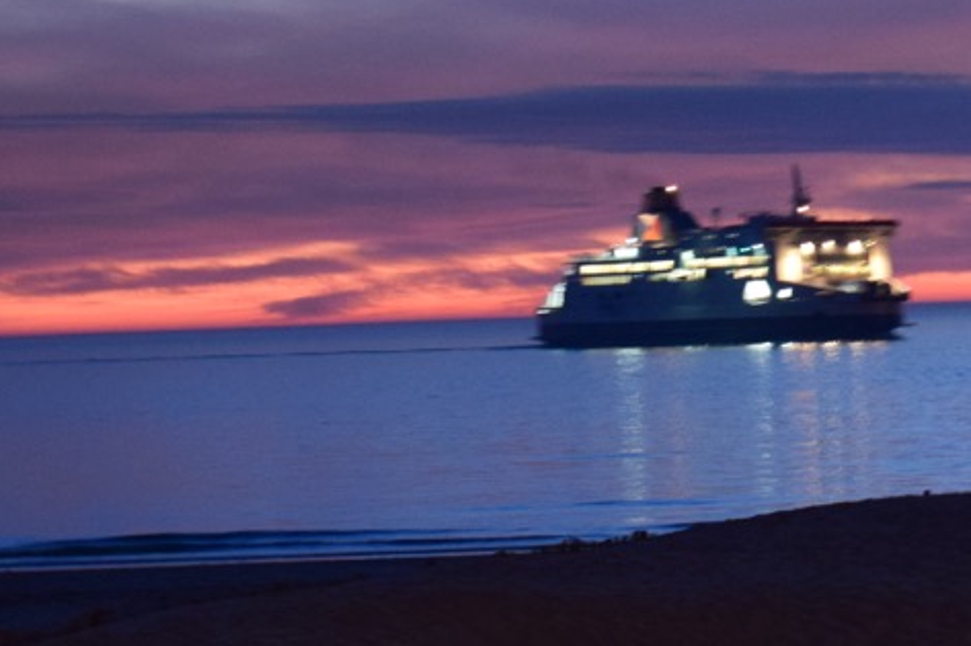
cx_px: 905
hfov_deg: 9.8
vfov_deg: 6.6
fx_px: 5642
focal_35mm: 209
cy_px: 236
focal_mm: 55
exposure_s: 1/2.5
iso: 1600
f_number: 5.6
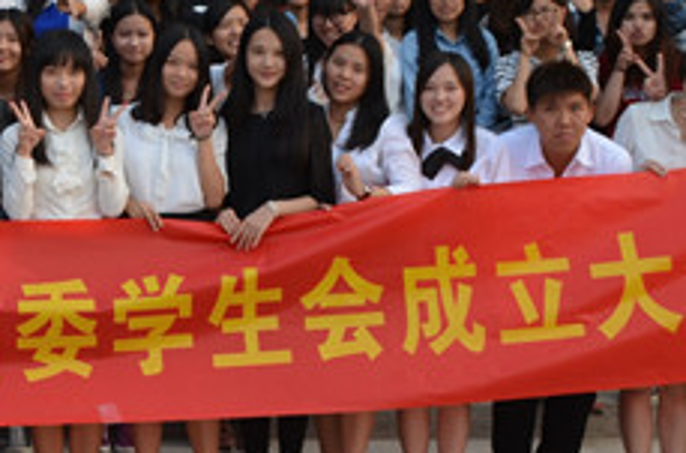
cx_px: -105
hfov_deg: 20.9
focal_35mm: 92
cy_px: 93
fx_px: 1747
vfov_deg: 14.7
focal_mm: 18
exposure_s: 1/125
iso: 200
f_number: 5.6
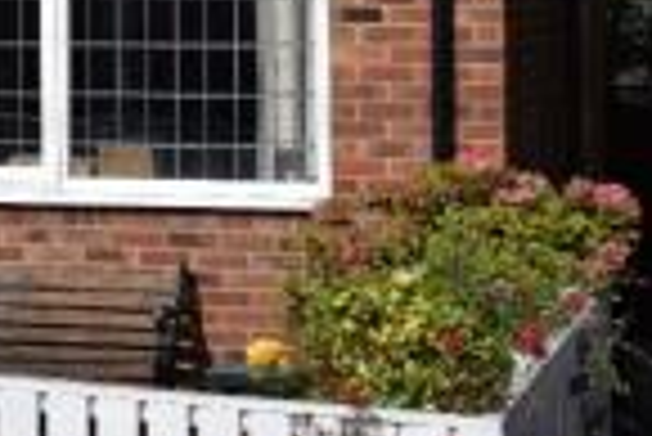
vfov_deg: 8.6
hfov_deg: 12.7
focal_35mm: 157
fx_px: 2846
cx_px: -196
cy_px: -218
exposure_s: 1/500
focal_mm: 32
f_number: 11
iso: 200
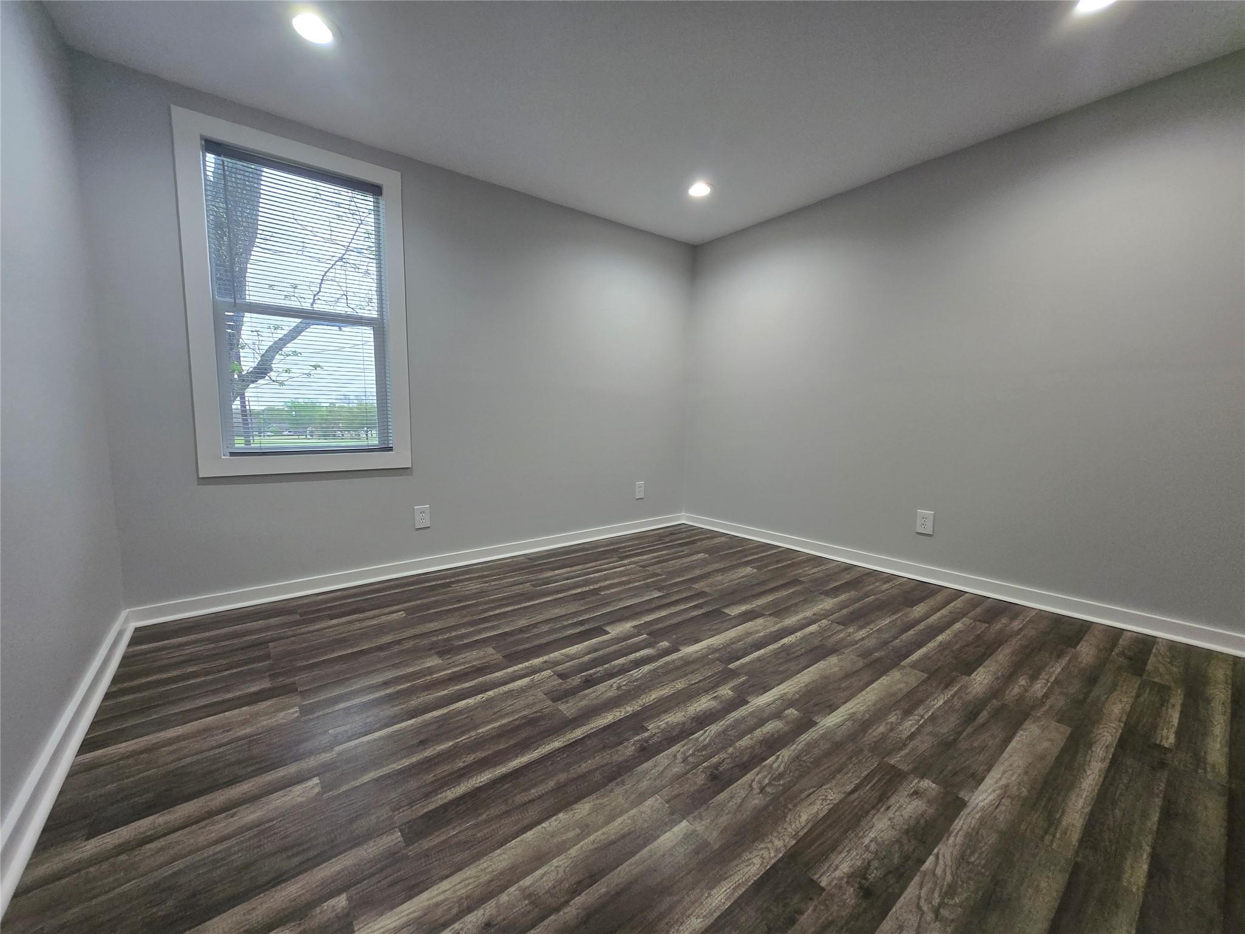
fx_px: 468
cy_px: 467
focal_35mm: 13
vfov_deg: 89.9
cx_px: 622
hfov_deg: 106.2
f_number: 2.2
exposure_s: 1/60
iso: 125
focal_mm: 1.7
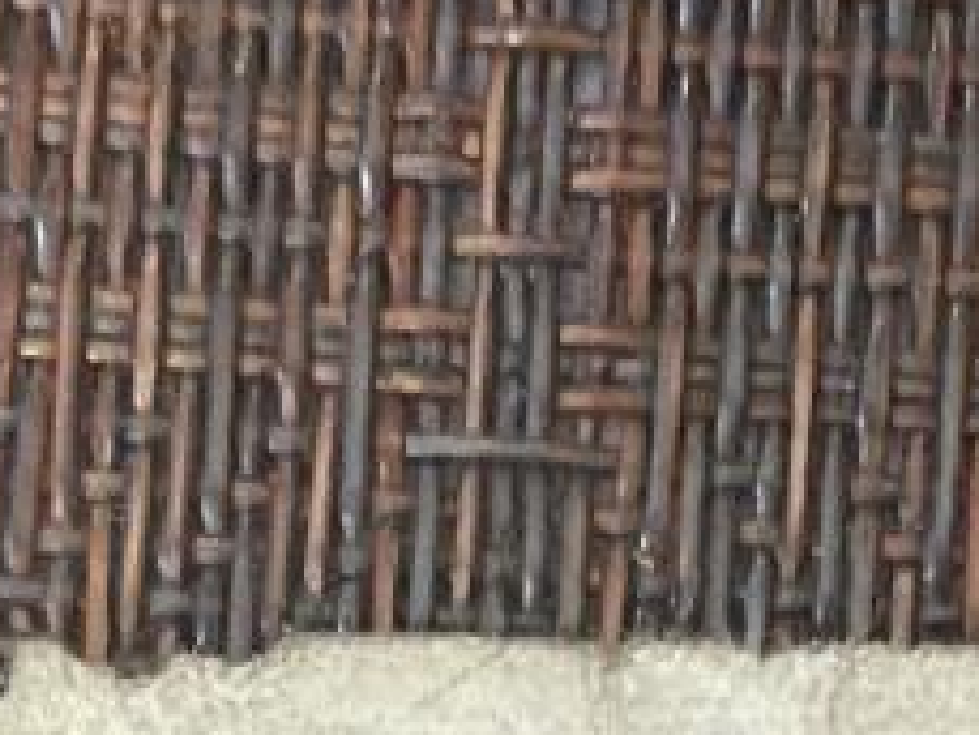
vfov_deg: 8.5
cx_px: 680
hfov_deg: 12.4
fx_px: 4499
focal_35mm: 159
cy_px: 1816
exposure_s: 1/50
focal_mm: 4.25
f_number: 1.8
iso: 500
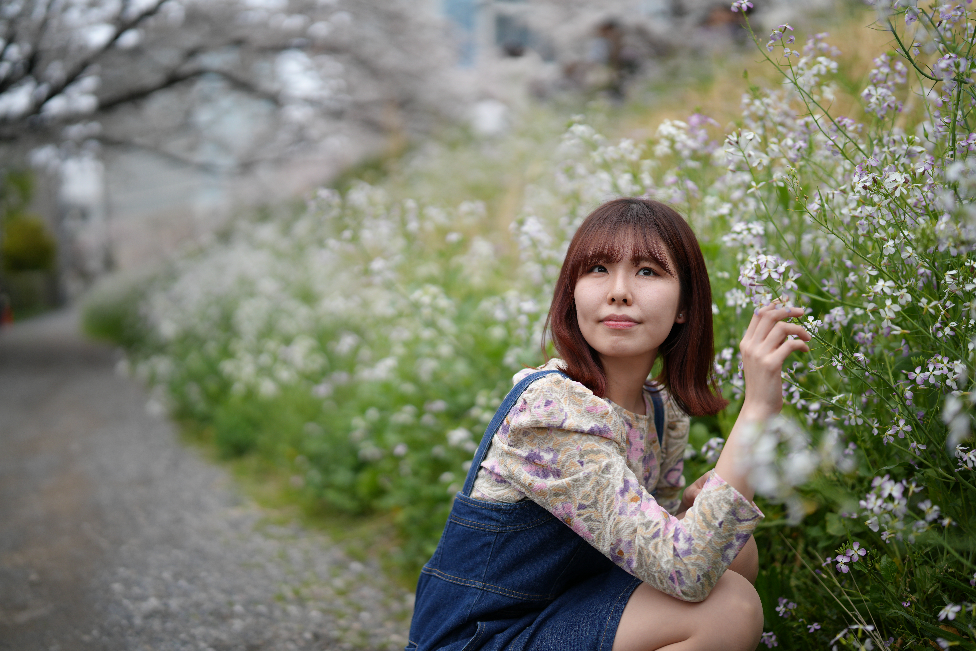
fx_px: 1355
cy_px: 326
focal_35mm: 50
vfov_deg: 27.0
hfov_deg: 39.6
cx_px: 488
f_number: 1.2
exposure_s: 1/3200
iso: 100
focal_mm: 50
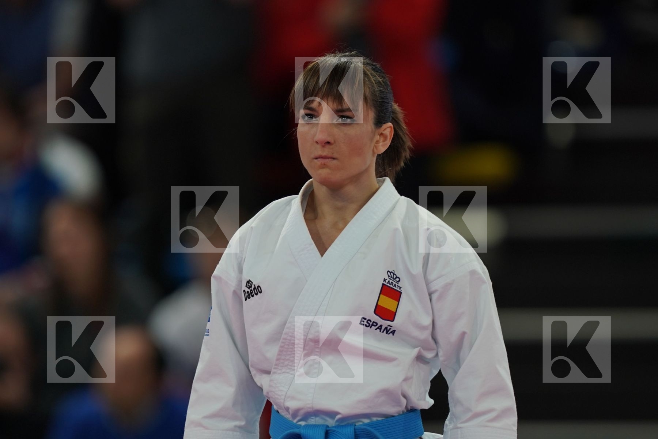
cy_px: 220
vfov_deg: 2.3
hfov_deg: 3.4
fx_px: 10966
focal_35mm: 600
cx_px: 329
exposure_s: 1/320
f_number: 2.8
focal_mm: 400
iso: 500
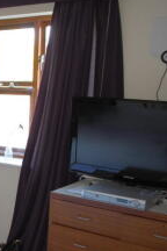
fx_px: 459
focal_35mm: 66
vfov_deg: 30.4
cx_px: -107
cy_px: 150
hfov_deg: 17.7
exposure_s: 1/20
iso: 200
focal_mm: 20
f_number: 3.8
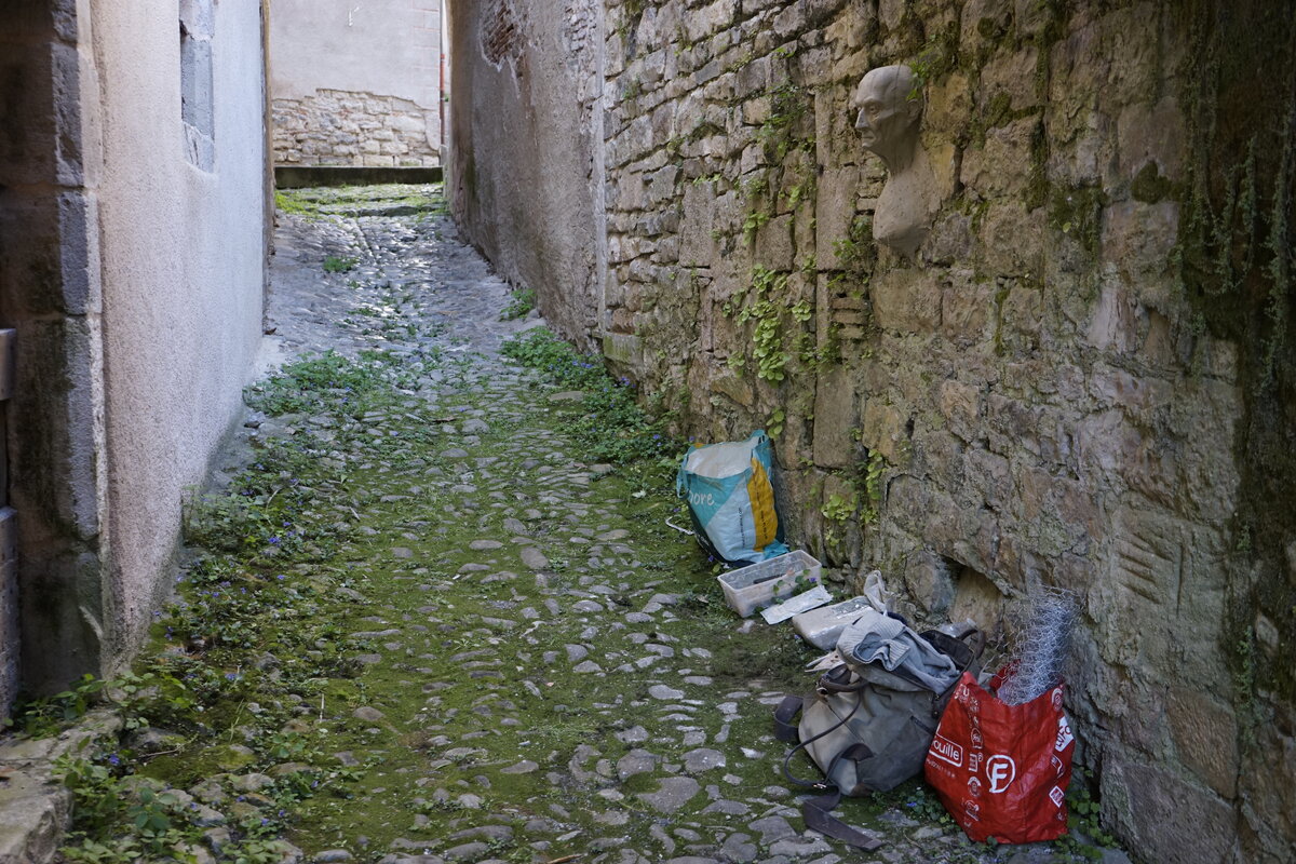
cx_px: 648
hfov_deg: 50.7
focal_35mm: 38
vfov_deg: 35.1
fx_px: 1368
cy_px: 432
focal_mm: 38
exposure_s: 1/160
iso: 1600
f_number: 4
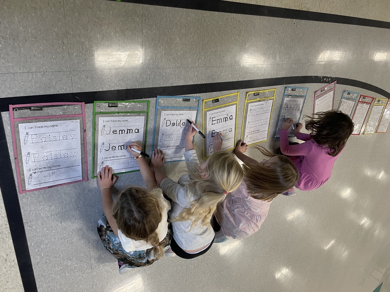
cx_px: 195
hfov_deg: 67.3
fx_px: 293
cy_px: 146
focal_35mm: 26
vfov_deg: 53.1
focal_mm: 4.2
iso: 125
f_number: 1.6
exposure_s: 1/60
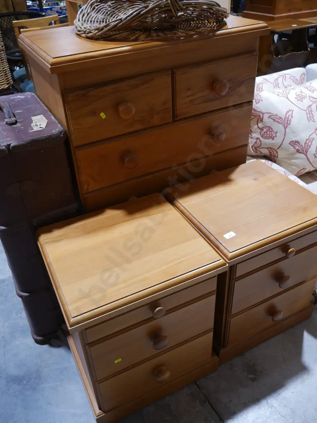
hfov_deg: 46.8
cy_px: 212
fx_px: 366
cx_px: 158
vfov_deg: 59.9
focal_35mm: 30
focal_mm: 15
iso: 400
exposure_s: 1/60
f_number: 3.6
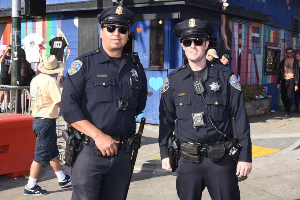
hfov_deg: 39.6
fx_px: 417
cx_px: 150
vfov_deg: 27.0
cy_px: 100
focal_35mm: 50
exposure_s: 1/250
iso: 720
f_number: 16
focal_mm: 50
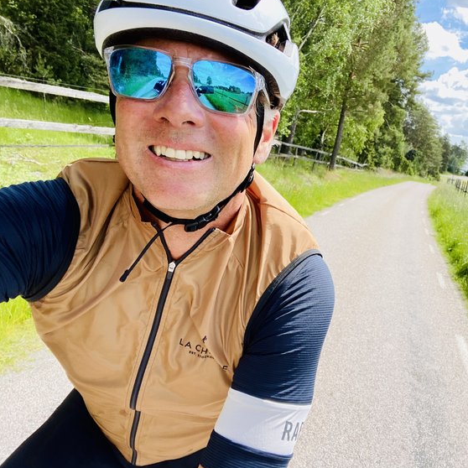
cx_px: 320
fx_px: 428
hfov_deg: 55.8
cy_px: 231
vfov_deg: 57.3
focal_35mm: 28
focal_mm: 2.71
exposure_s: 1/232
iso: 25
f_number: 2.2
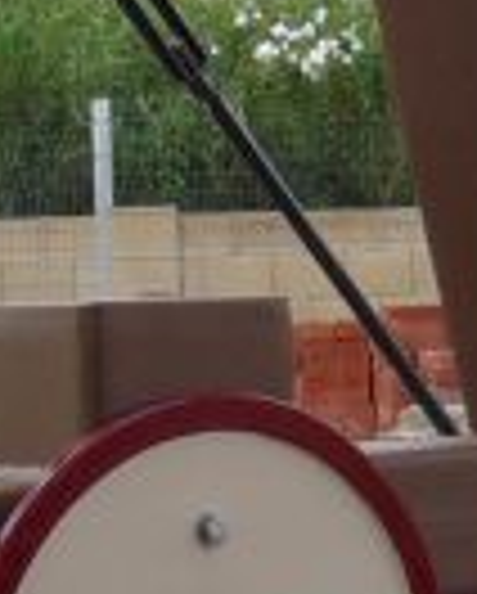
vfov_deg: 13.0
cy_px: 252
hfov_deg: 10.3
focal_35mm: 148
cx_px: 544
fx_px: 2606
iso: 80
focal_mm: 4.5
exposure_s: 1/400
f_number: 3
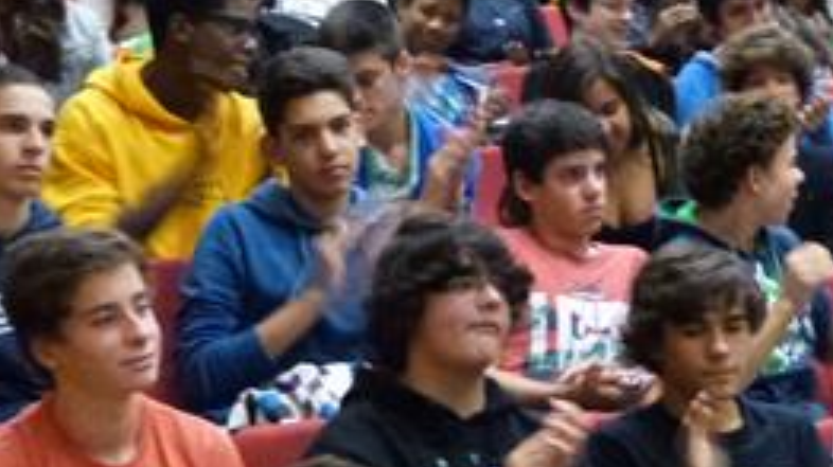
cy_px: 302
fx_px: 2583
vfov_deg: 10.3
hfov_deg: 18.3
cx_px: 550
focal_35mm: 117
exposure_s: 1/15
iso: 1000
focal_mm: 7.9
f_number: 3.2
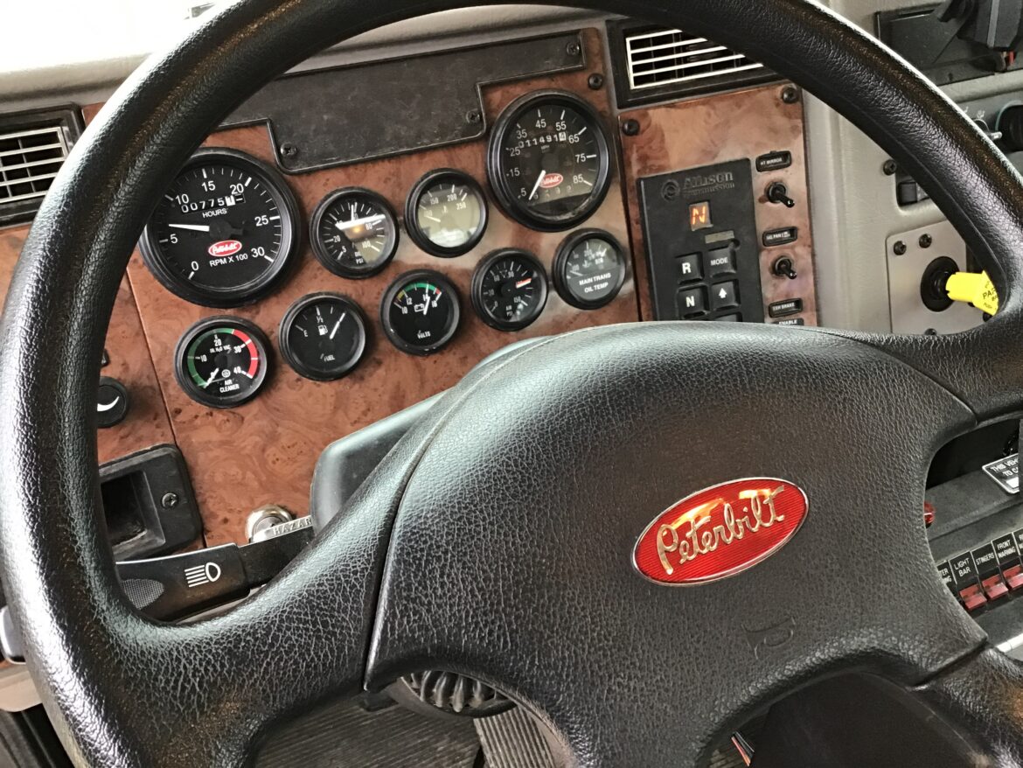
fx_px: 916
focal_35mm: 31
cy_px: 384
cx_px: 512
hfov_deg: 58.3
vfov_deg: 45.5
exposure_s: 1/33
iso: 200
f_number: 2.4
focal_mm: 3.3
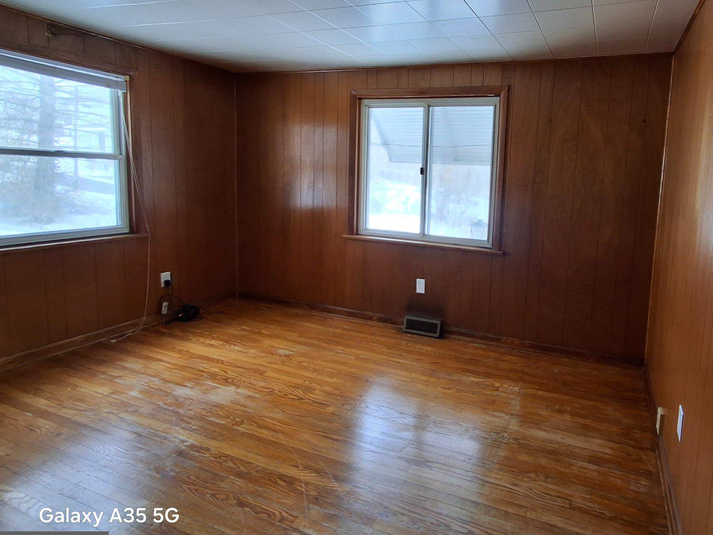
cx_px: 463
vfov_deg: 63.0
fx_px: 433
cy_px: 218
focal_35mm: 21
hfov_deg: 77.0
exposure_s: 1/100
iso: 40
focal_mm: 1.64
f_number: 2.2
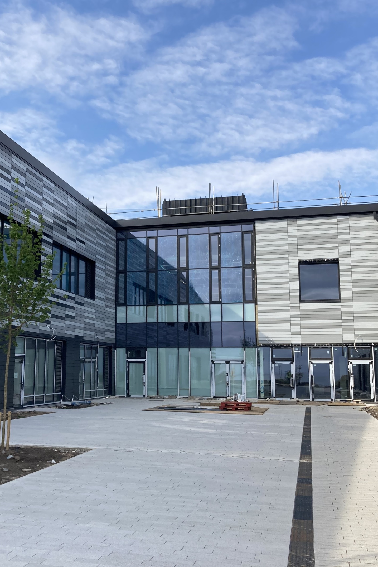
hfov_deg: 34.0
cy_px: 283
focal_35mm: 39
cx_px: 136
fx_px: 614
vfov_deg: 49.6
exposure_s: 1/1600
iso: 20
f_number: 1.8
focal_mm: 3.99
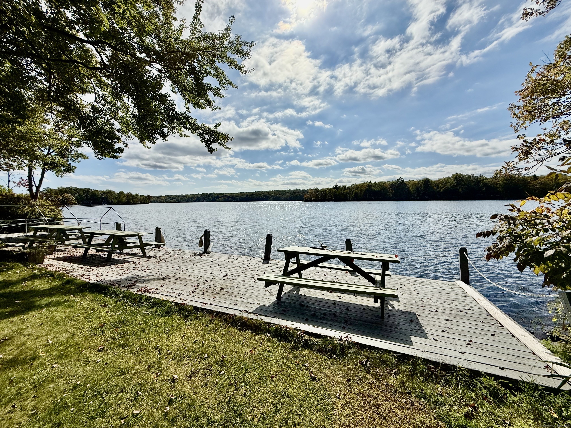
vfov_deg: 85.7
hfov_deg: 102.1
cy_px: 214
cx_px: 286
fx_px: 231
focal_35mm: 14
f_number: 2.2
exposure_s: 1/5618
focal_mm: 2.22
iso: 40
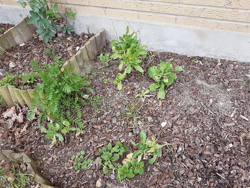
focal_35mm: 27
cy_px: 91
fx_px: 195
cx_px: 129
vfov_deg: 51.4
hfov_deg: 65.3
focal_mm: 4.2
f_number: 1.7
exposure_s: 1/127
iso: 40
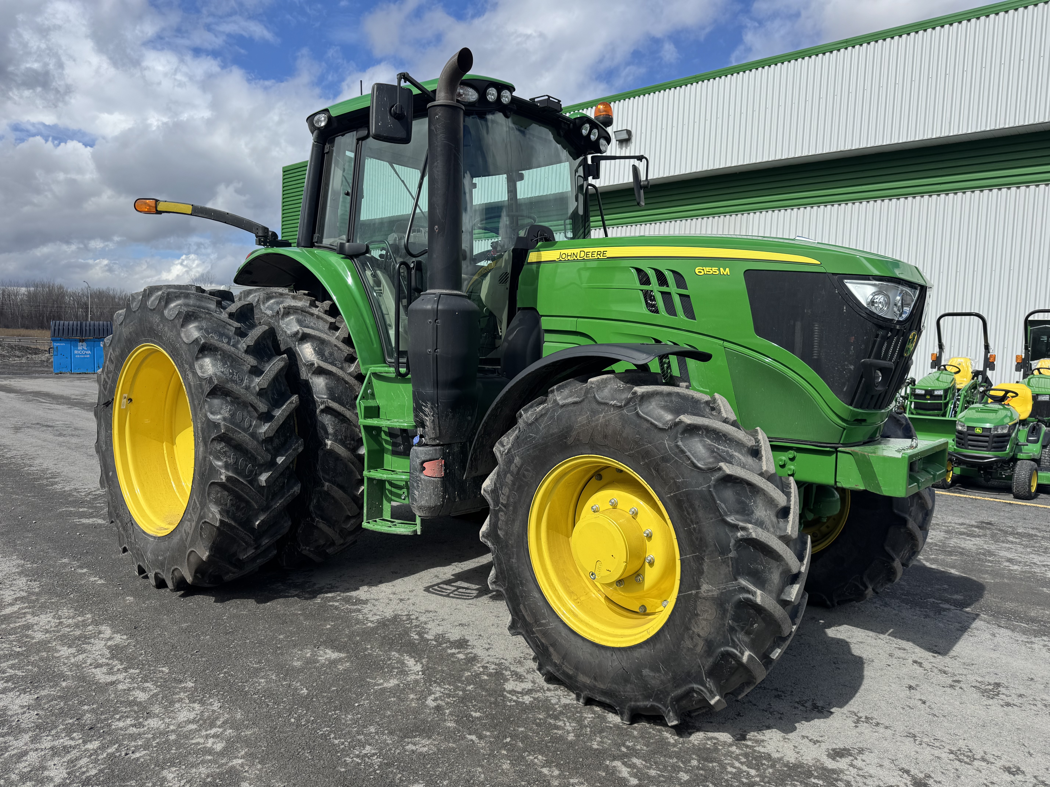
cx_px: 525
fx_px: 728
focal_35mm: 24
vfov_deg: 56.8
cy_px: 394
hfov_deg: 71.6
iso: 80
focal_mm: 6.76
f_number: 1.78
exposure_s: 1/4608
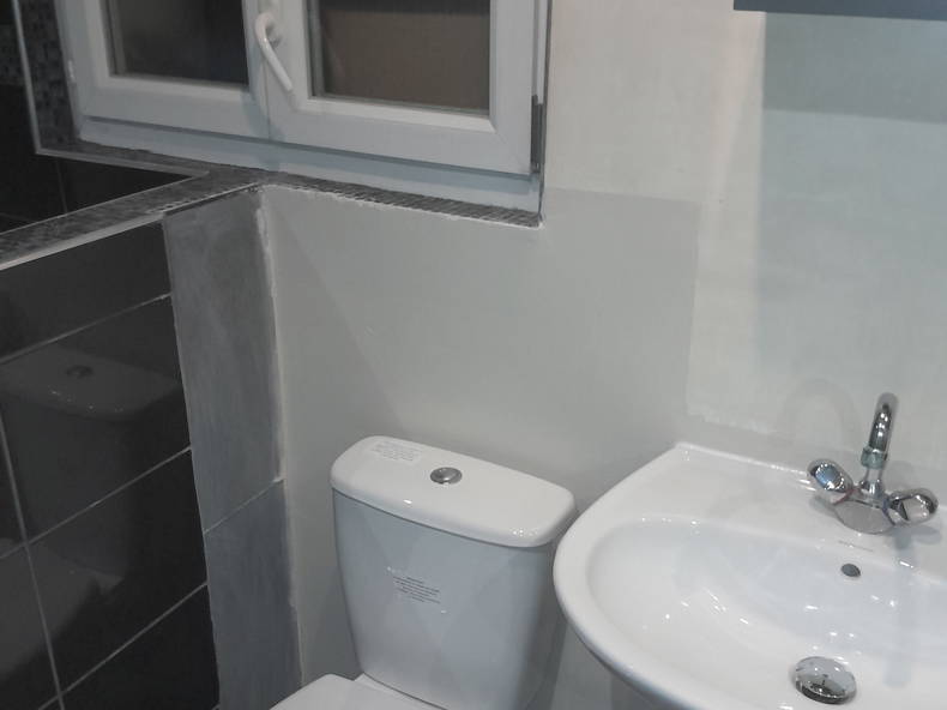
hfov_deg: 67.3
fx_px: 711
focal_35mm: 26
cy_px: 355
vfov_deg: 53.0
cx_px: 474
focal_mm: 3.98
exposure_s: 1/60
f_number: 1.8
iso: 200
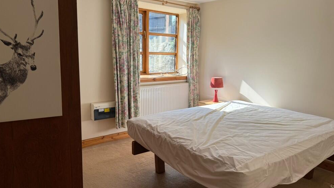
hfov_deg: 69.8
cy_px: 107
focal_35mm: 27
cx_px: 163
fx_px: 239
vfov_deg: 42.8
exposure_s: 1/607
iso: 100
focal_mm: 6.76
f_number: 1.78
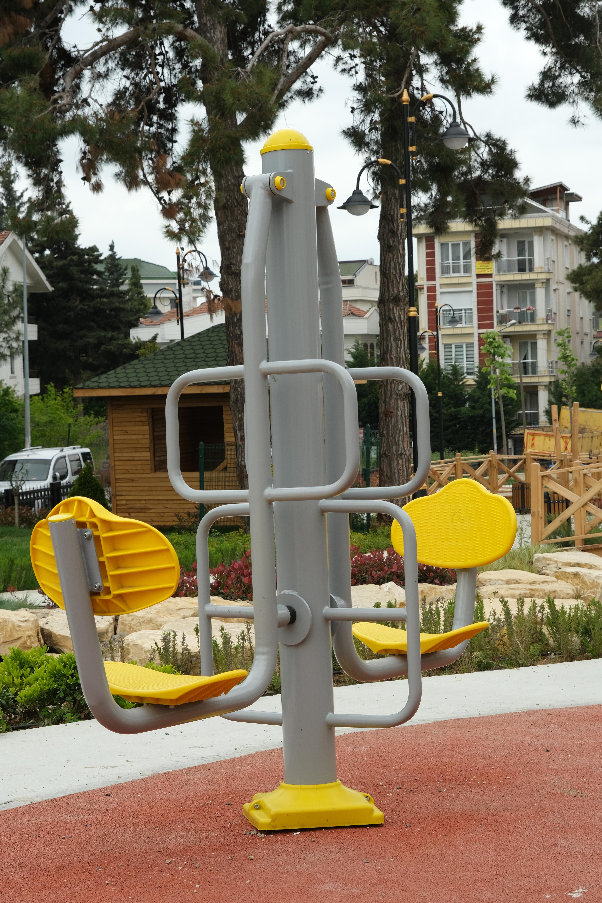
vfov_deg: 31.4
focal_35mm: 64
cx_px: 301
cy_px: 452
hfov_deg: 21.2
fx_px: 1605
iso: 500
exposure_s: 1/500
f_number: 8
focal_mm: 42.9
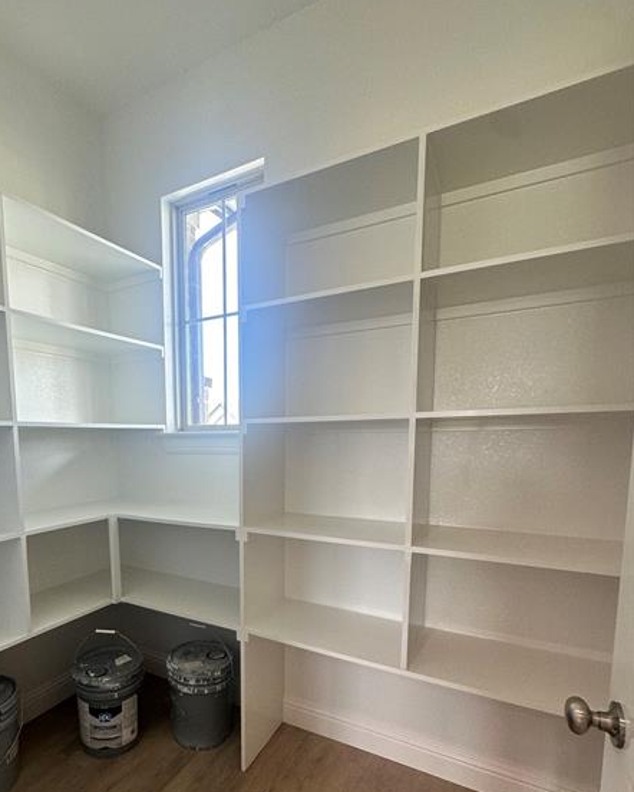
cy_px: 491
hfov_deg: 69.3
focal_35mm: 19
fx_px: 445
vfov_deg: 81.8
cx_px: 224
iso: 100
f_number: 2.2
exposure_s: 1/120
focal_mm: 2.22
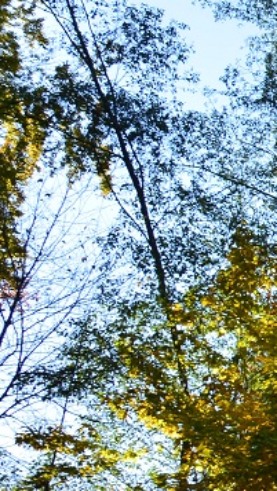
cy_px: 469
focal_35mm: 119
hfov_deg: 8.1
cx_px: 926
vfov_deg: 17.7
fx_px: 1553
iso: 200
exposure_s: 1/160
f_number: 6.3
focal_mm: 18
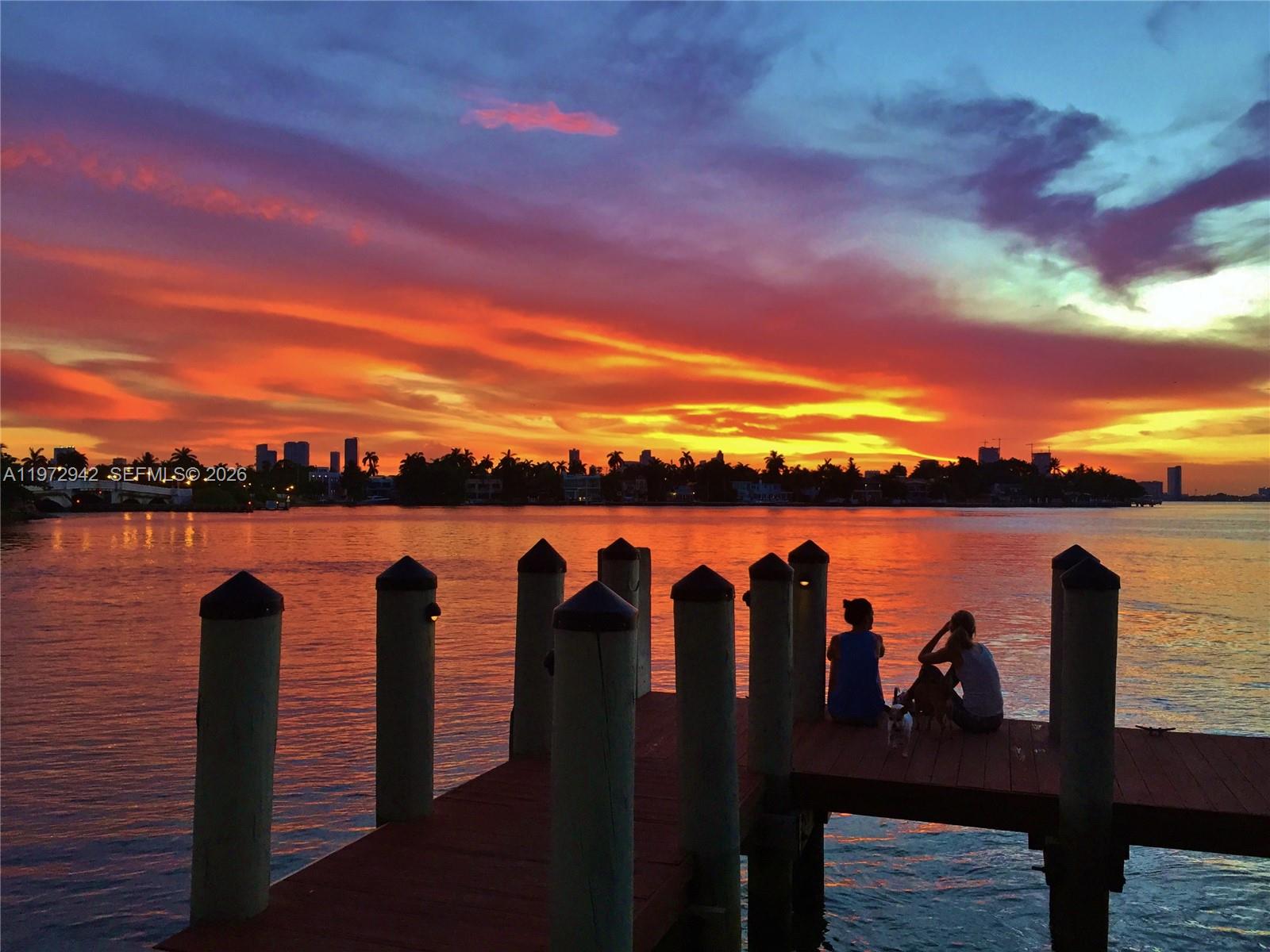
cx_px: 635
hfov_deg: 61.7
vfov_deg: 48.2
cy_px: 476
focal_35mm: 29
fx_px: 1064
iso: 32
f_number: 2.2
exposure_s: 1/30
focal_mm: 4.15
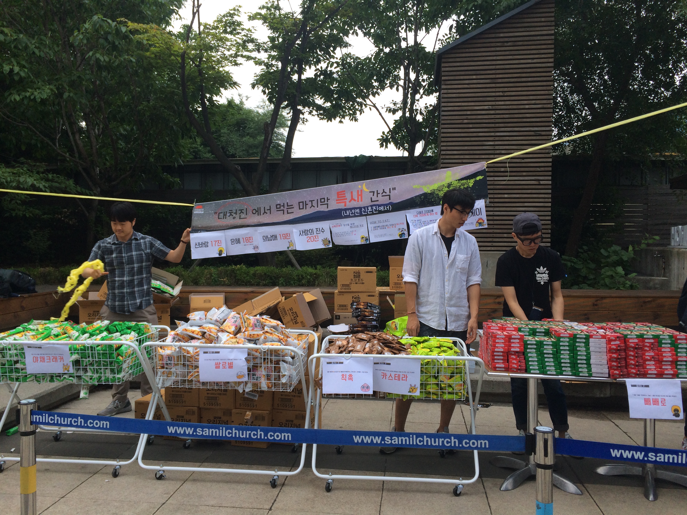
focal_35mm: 29
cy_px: 258
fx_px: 576
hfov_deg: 61.7
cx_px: 344
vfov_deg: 48.2
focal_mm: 4.15
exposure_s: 1/120
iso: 50
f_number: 2.2
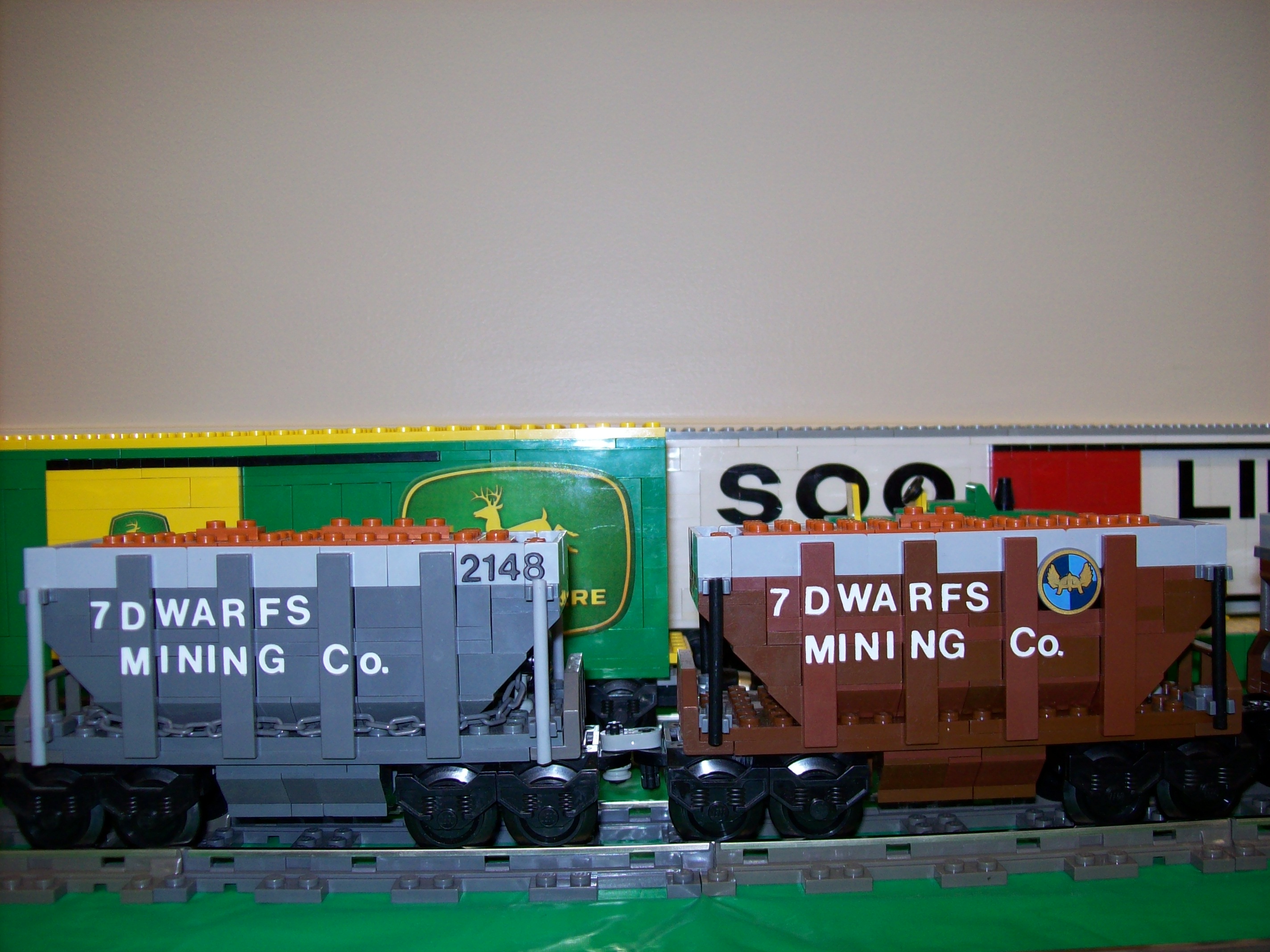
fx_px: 1320
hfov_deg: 51.4
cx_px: 635
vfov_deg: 39.6
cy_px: 476
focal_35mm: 36
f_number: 2.7
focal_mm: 6
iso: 80
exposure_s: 1/64
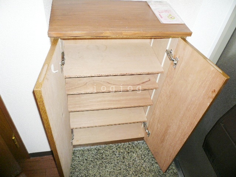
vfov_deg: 49.7
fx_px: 191
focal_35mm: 28
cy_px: 88
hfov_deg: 63.4
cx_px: 118
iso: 100
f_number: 2.8
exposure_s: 1/30
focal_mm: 4.6
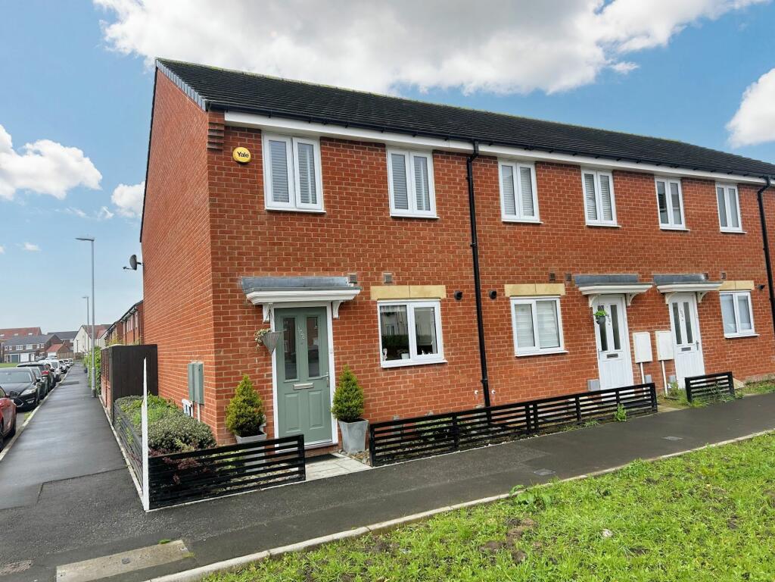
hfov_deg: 67.3
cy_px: 291
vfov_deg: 53.1
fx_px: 582
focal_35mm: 26
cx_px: 388
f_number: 1.5
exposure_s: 1/1412
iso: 50
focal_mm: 5.7
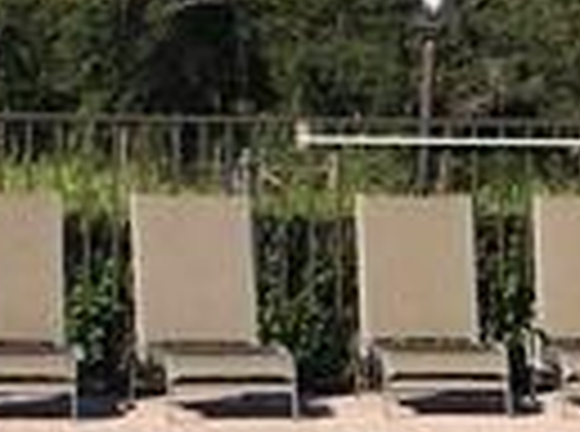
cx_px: 724
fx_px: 3860
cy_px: 256
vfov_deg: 6.4
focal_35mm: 231
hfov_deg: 8.5
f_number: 2.2
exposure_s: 1/2083
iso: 32
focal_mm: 4.15
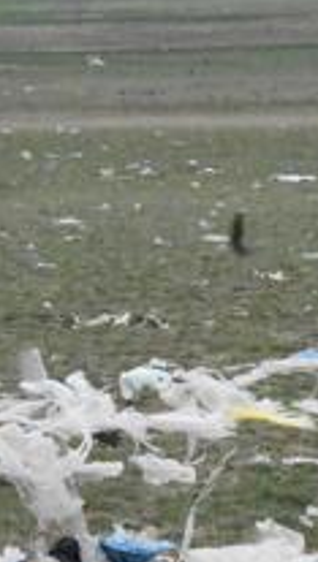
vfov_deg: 5.8
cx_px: 265
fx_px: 5571
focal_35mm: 373
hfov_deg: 3.3
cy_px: 239
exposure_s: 1/5000
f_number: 18
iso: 20000
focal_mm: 80
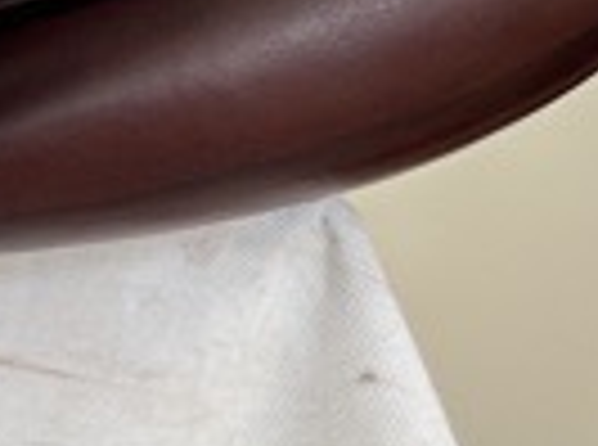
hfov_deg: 10.0
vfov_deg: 9.1
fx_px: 2808
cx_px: -1021
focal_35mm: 163
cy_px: 322
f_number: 1.78
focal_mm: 6.86
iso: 64
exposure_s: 1/131
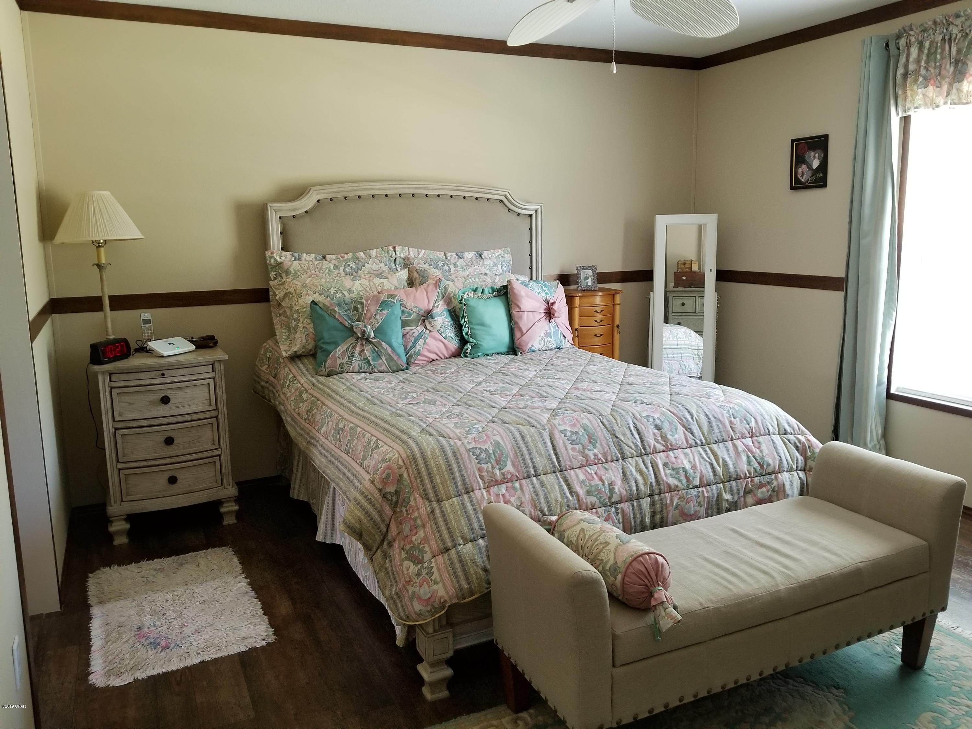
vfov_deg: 53.1
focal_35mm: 26
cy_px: 364
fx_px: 730
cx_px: 486
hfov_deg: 67.3
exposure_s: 1/25
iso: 200
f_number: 1.7
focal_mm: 4.25
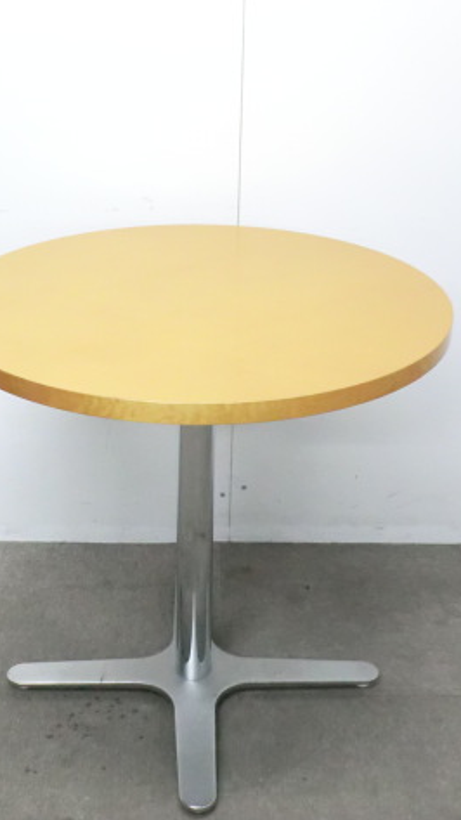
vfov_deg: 37.2
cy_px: 407
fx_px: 1217
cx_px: 189
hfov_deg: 21.4
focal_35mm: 56
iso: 800
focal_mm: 6.9
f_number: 3.9
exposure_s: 1/50
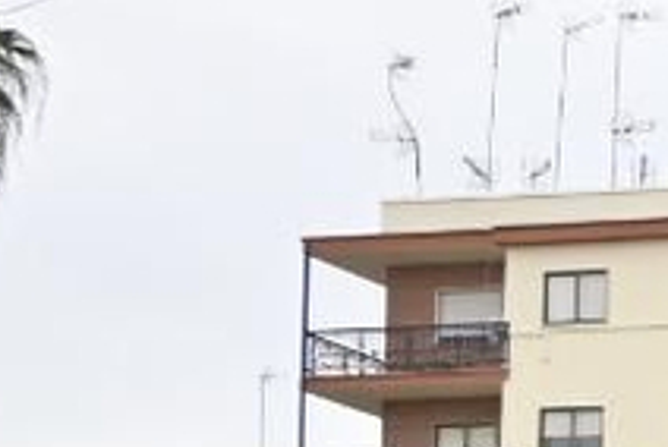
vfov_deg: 5.7
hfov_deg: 7.4
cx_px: 2225
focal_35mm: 232
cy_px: 1075
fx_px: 4304
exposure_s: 1/800
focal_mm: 20.5
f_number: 5
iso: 400
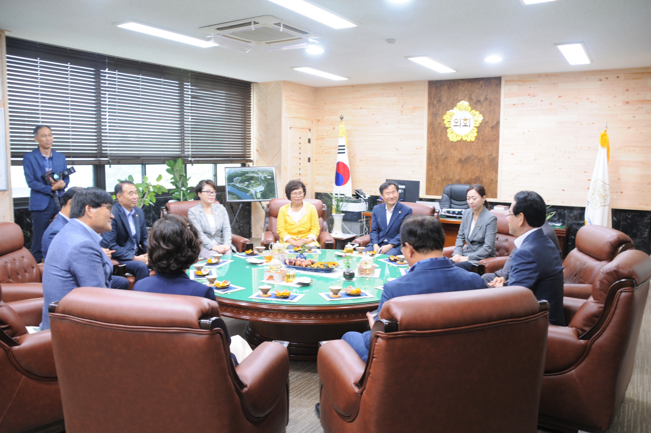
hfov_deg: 67.4
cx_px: 326
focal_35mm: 27
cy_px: 216
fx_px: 488
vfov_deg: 47.8
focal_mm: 18
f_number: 3.5
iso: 200
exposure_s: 1/10
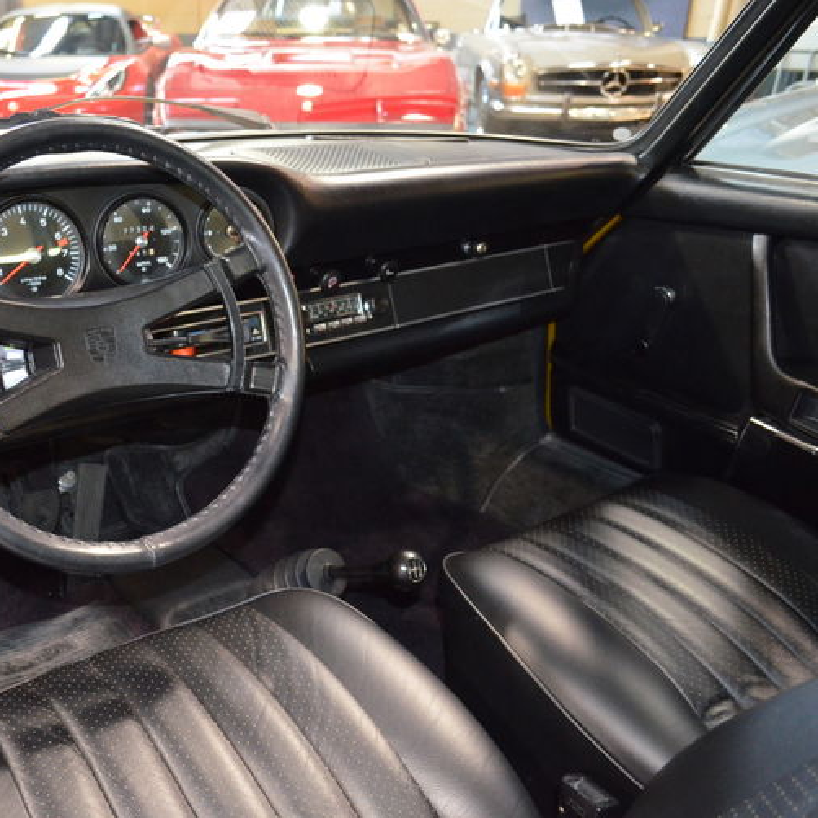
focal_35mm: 35
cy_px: 412
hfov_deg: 46.1
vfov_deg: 47.2
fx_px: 936
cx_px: 244
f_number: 3.5
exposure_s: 1/60
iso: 3200
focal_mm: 18
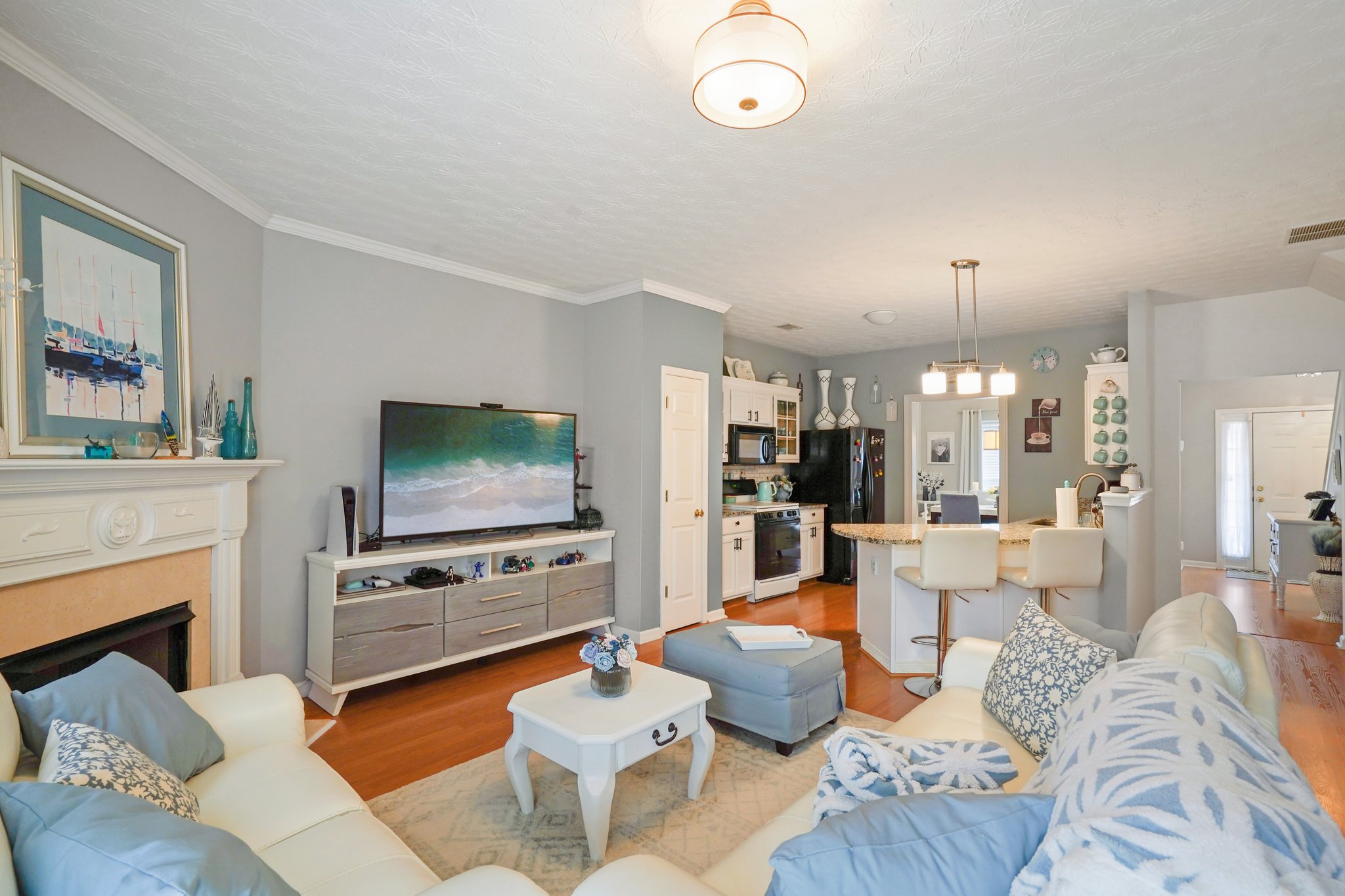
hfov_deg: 96.7
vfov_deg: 73.7
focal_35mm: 16
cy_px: 448
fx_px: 598
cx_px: 672
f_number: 8
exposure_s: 1/8
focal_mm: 16
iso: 400
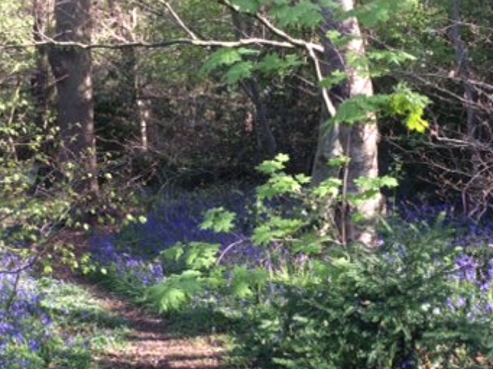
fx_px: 854
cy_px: 273
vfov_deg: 24.1
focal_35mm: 60
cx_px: 273
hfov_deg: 32.2
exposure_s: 1/100
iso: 32
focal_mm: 3.3
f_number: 2.4
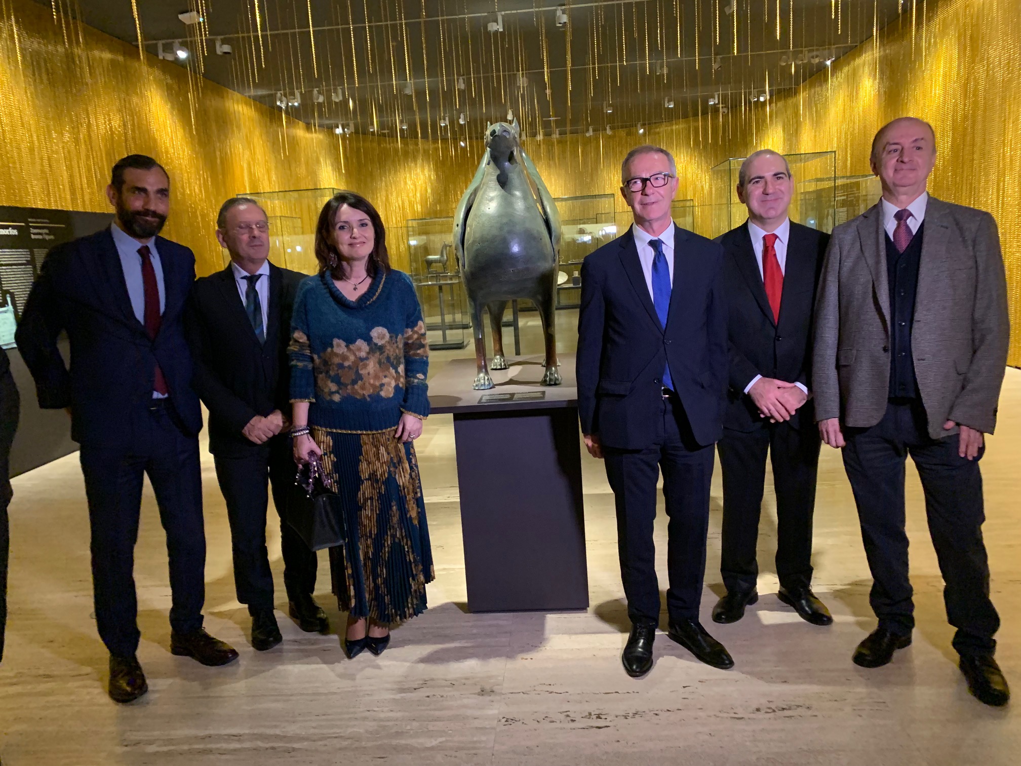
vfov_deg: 53.1
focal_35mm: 26
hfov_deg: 67.3
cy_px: 383
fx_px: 767
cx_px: 510
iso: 320
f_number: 1.8
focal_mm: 4.25
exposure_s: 1/35
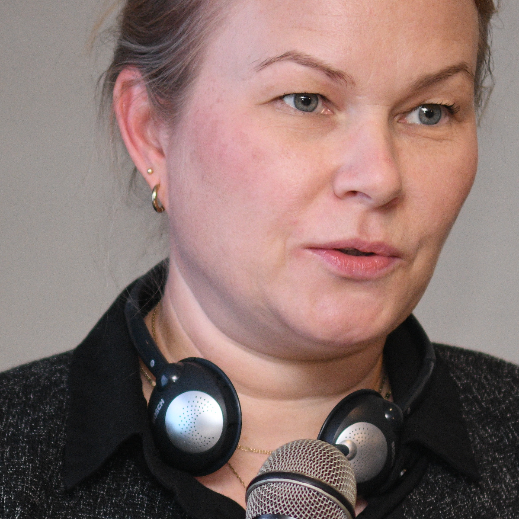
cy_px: 382
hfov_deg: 2.9
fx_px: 10415
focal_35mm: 614
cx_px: 244
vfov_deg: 2.9
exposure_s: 1/160
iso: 2000
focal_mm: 210
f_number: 4
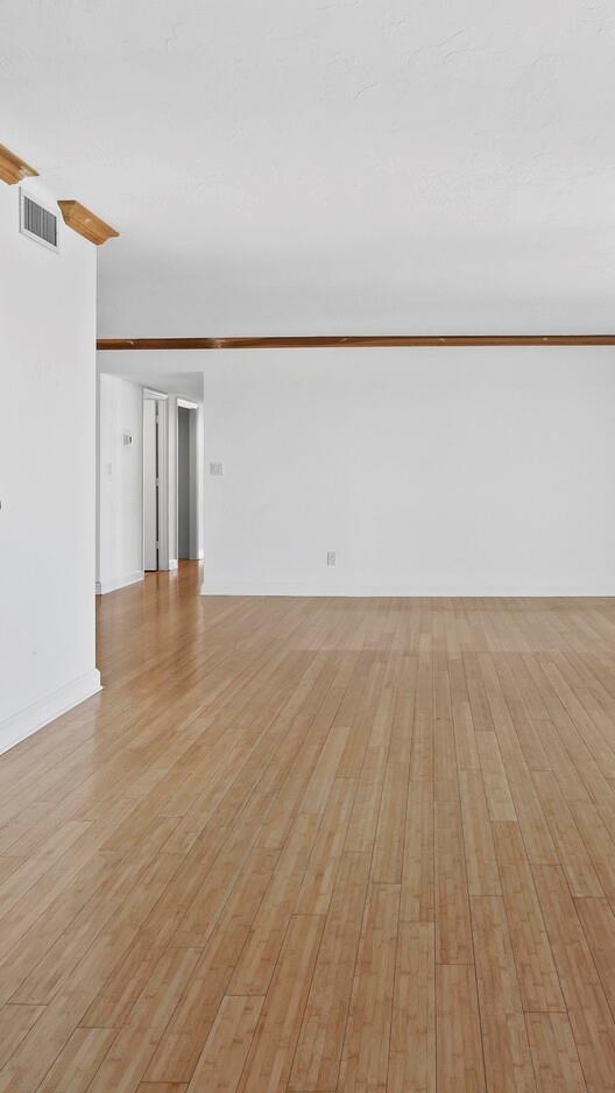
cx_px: 409
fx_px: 753
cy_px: 474
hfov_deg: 43.8
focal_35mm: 26
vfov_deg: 71.6
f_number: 11
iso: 320
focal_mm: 7
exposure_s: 1/3
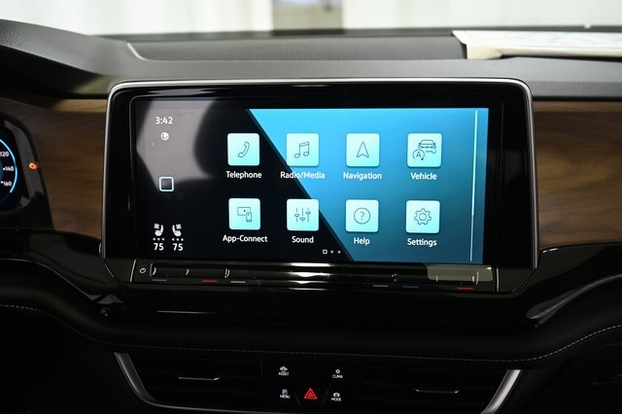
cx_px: 311
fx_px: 604
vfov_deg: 37.8
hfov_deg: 54.5
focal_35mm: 35
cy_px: 207
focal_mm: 35
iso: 640
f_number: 4.5
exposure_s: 1/30
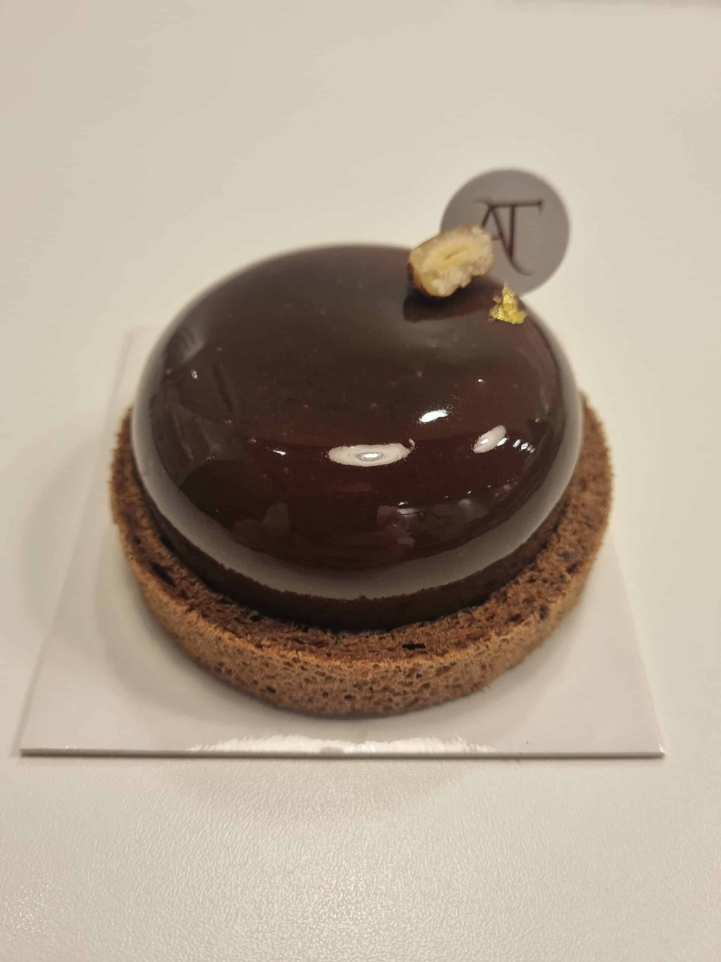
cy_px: 481
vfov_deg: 67.3
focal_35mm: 26
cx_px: 360
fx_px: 722
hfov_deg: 53.1
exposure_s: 1/100
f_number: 1.8
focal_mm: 5.4
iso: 80
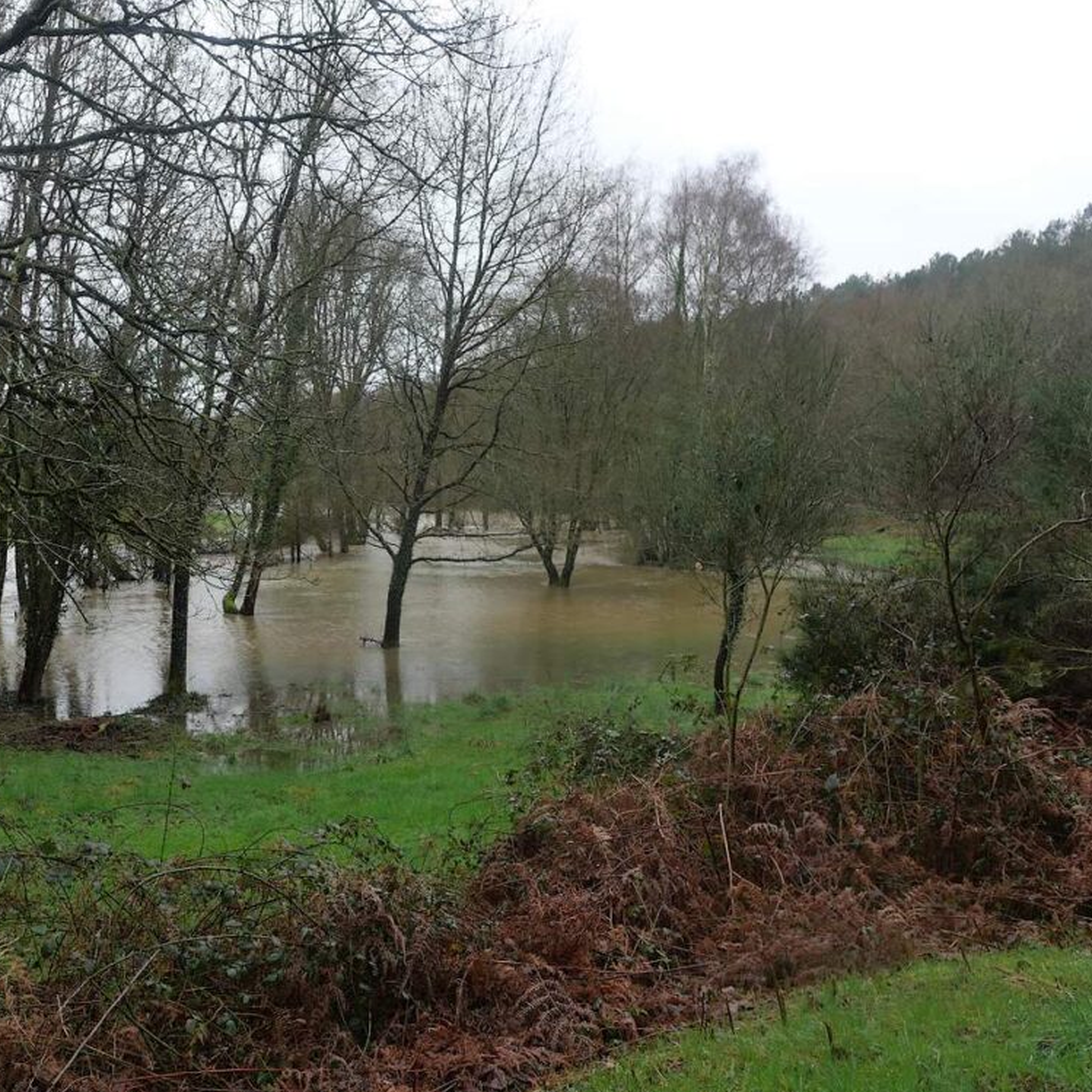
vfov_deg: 55.6
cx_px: 354
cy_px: 554
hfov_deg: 54.4
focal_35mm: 29
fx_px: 1035
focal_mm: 12
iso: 200
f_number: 3.2
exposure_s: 1/250
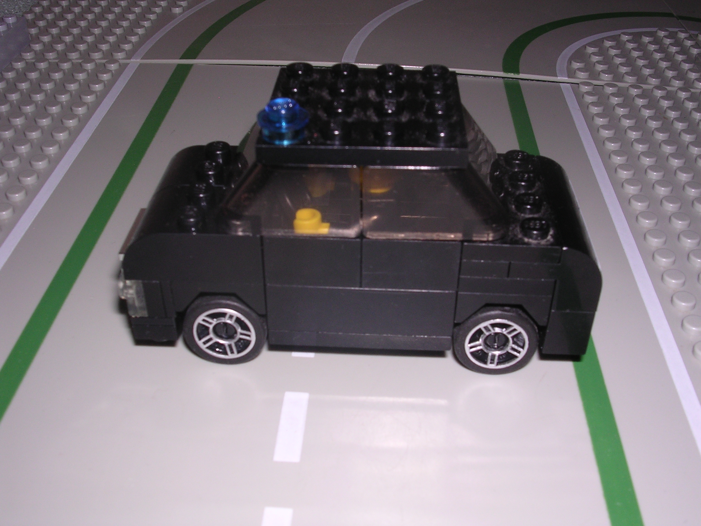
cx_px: 350
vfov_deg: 37.7
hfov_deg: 49.0
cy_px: 263
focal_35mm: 38
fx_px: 770
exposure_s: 1/60.1
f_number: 5.6
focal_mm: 5.8
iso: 100
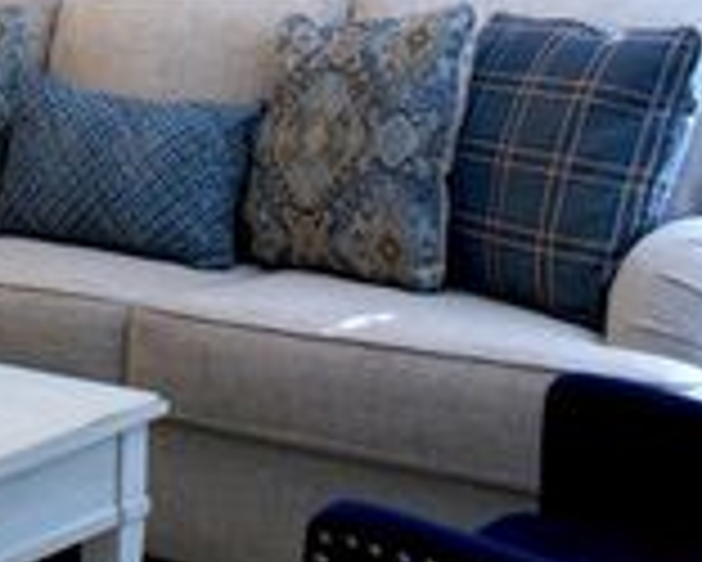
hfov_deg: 20.9
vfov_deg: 18.1
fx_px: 1684
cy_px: -97
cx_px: -274
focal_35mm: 81
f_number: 3.5
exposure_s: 1/15
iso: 100
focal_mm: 18
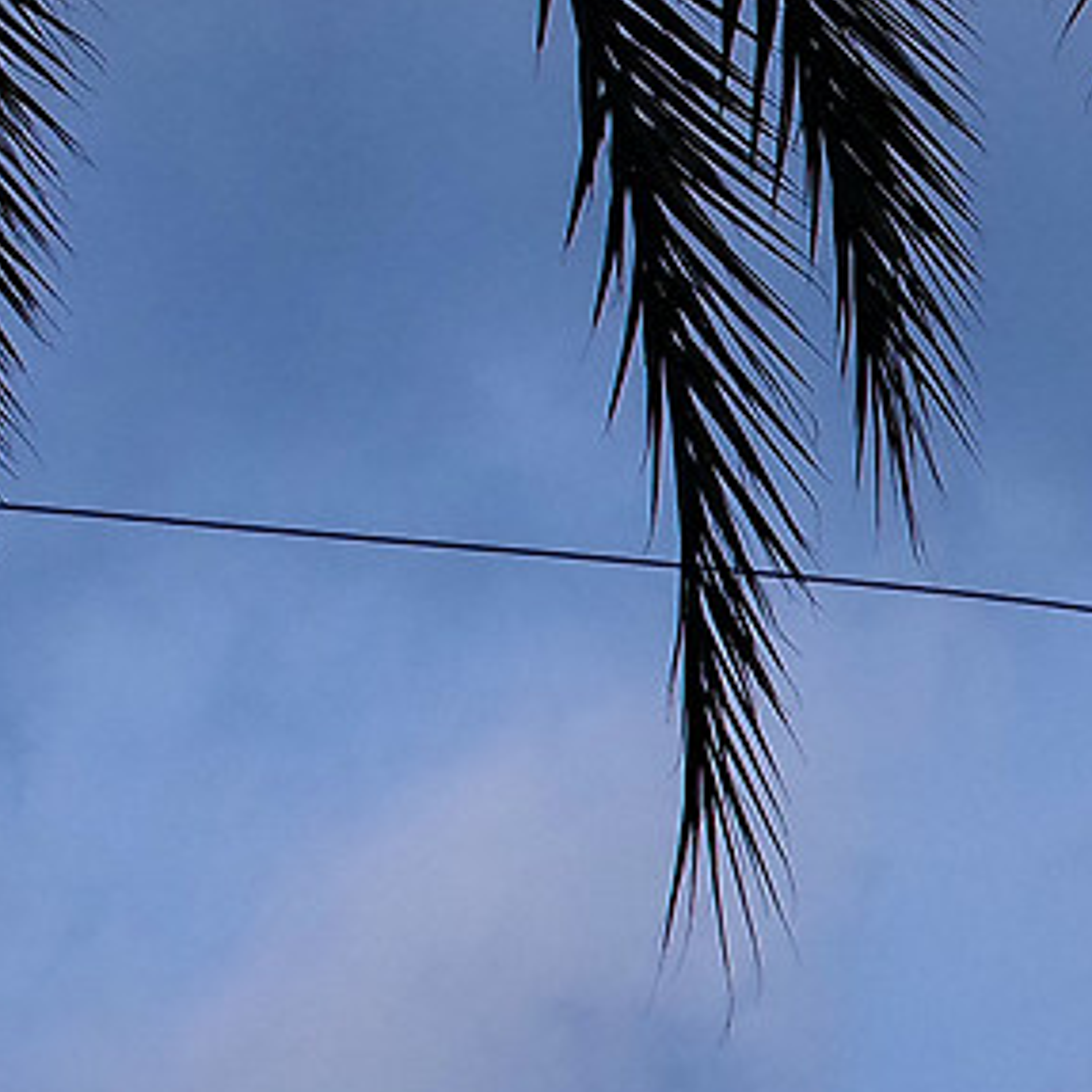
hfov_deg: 3.5
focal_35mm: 497
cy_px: 1453
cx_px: 2176
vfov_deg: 3.5
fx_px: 17738
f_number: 9
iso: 400
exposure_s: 1/800
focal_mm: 70
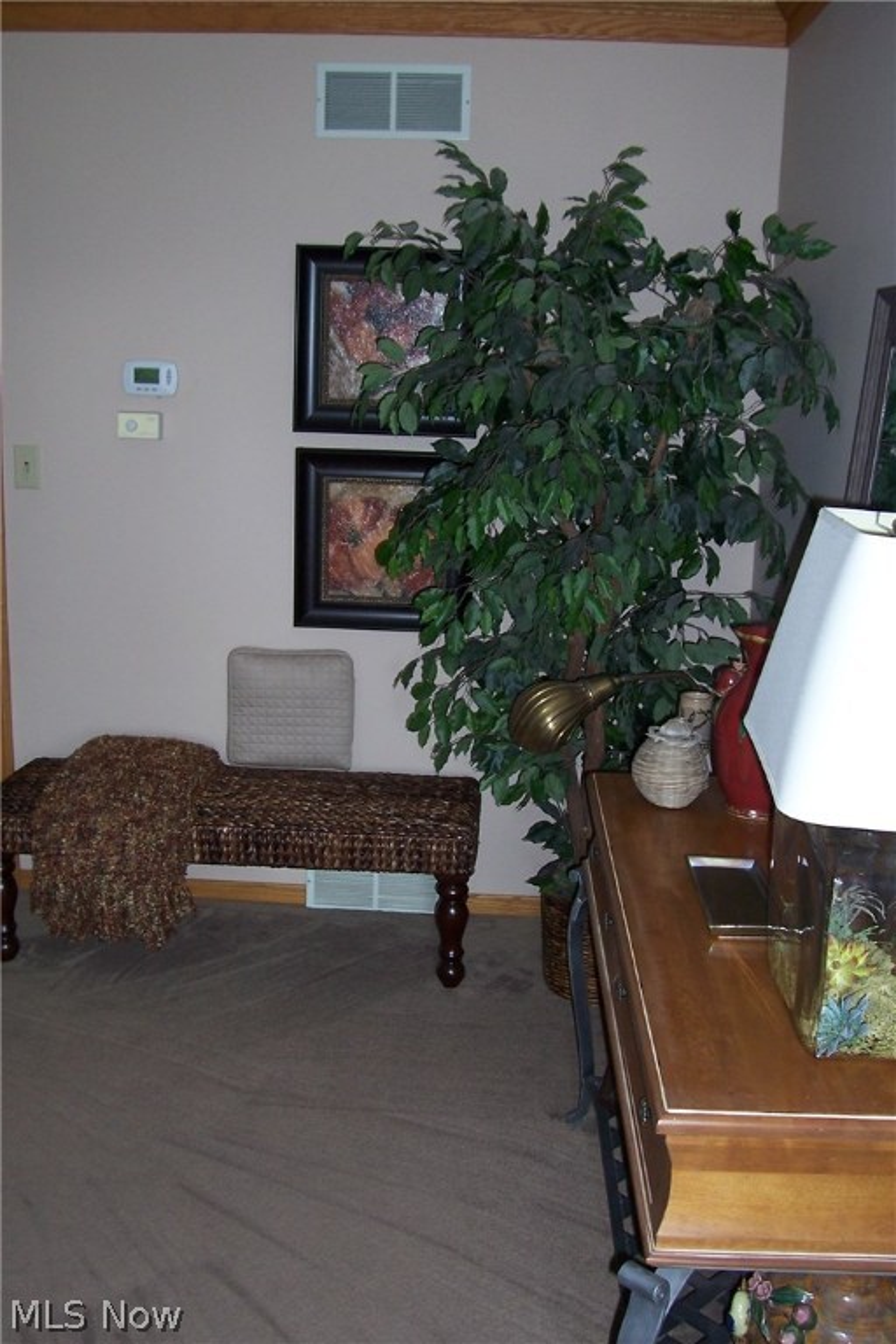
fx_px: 1269
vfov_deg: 55.8
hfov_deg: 38.9
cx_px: 448
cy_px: 672
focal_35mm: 34
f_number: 2.7
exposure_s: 1/60
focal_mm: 5.6
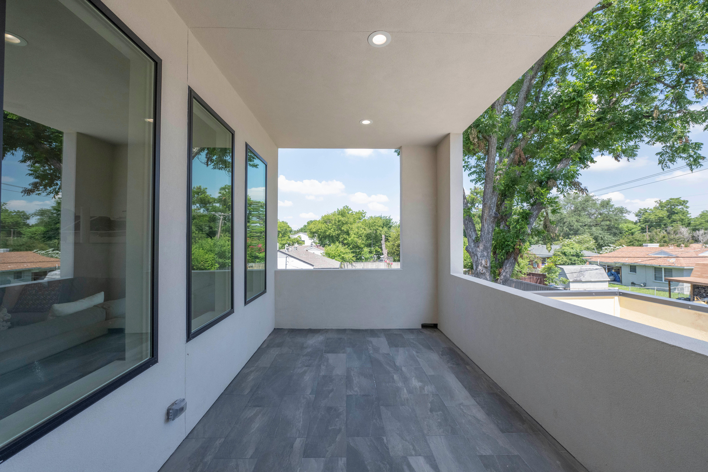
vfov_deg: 81.2
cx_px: 354
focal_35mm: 14
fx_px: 275
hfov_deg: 104.3
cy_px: 236
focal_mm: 14
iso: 800
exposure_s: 1/1600
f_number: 5
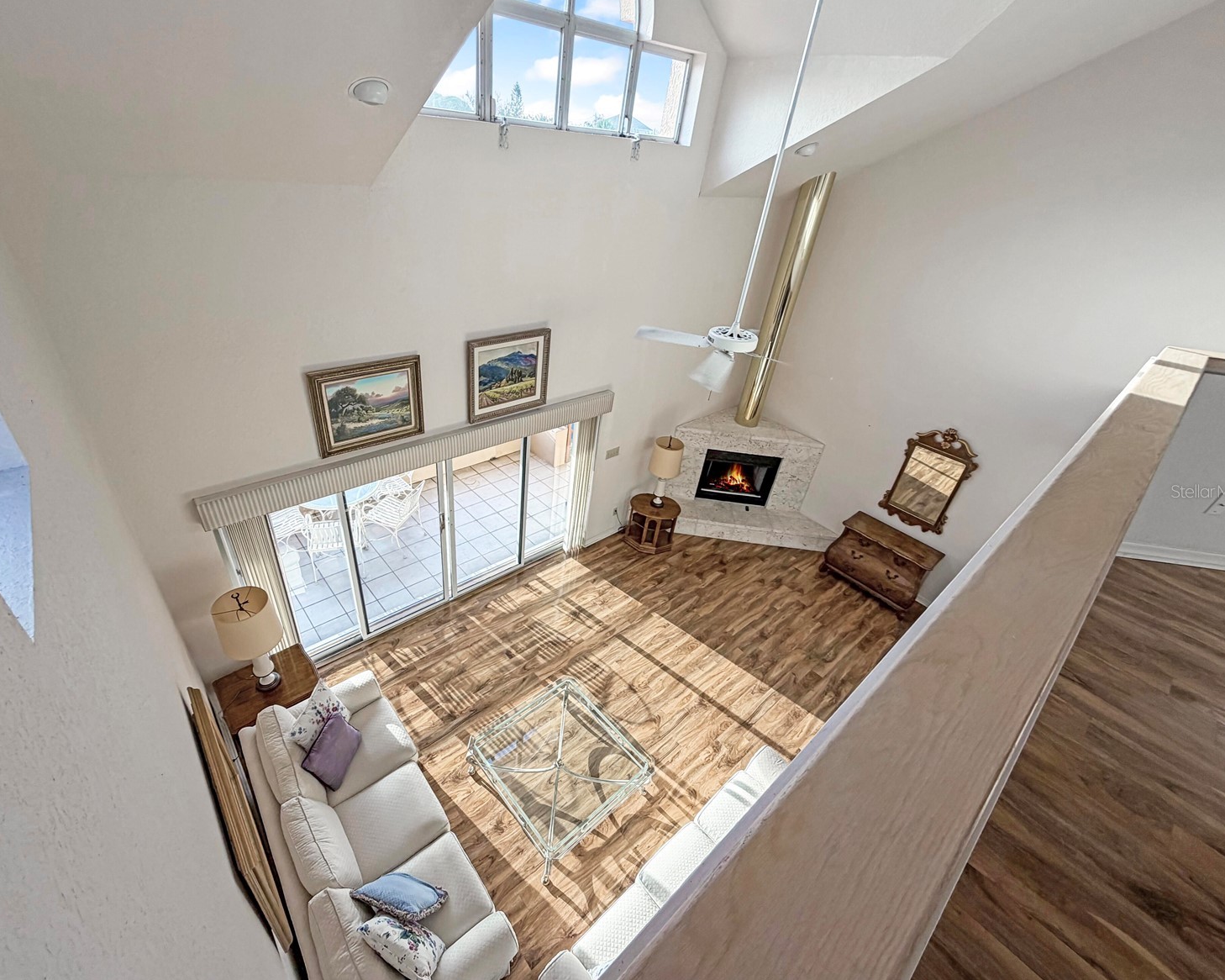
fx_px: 544
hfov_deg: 96.7
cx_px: 578
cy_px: 491
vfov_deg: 84.0
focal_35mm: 15
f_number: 2.2
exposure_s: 1/121
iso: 80
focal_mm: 2.22
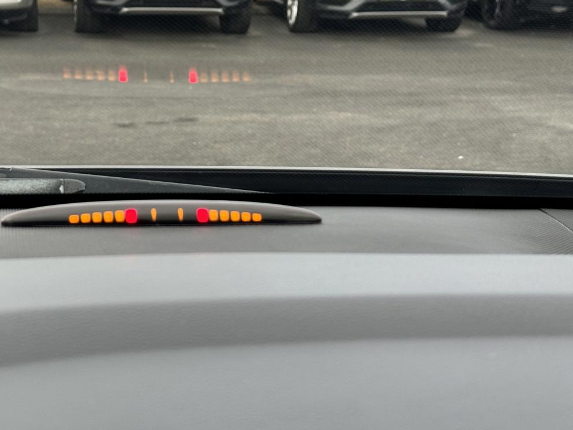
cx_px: 182
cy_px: 227
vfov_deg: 22.3
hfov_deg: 29.1
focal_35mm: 66
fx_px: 1093
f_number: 1.78
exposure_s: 1/69
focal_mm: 6.86
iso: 80
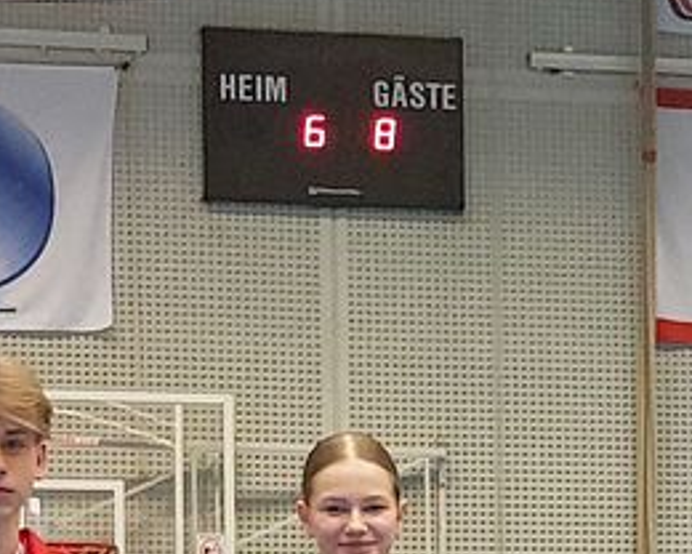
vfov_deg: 18.7
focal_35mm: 75
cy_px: 759
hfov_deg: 23.6
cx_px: 785
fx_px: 1536
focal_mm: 5.23
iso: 250
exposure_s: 1/120
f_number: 1.8
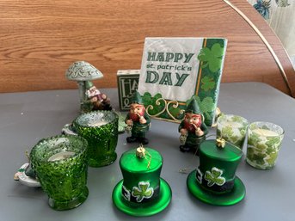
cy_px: 110
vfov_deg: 56.8
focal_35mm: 24
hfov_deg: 71.6
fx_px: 204
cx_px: 148
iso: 250
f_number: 1.78
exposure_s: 1/60
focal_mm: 6.86
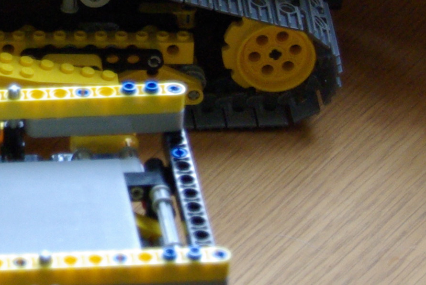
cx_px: -104
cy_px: -59
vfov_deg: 5.3
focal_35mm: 261
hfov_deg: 7.8
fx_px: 3093
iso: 800
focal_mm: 40
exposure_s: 1/90
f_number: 4.5
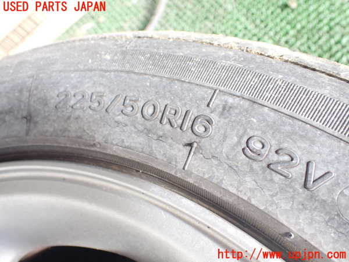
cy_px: 131
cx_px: 174
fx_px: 302
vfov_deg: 46.8
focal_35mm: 30
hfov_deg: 60.0
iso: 200
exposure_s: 1/125
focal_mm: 5.4
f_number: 2.3
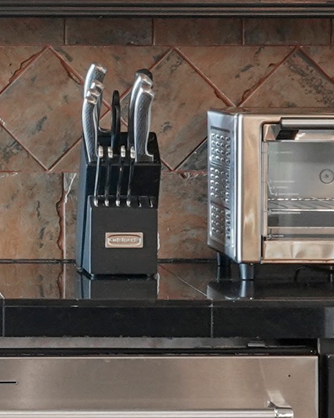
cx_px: -209
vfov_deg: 10.1
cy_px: 114
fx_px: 2347
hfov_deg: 7.9
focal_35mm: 190
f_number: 11
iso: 800
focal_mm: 25
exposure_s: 1/3
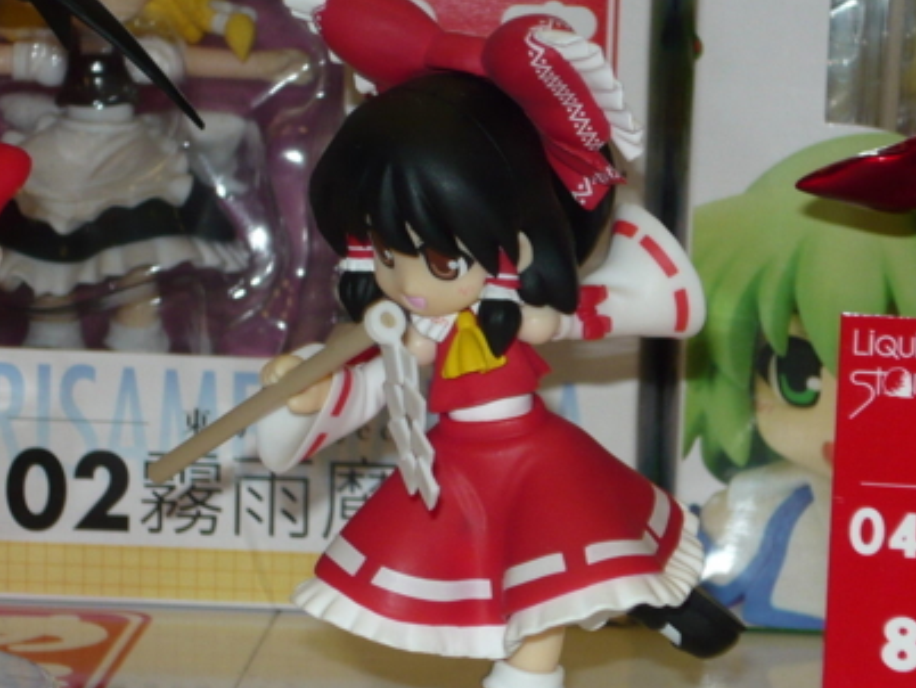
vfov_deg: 9.4
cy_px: 328
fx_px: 4183
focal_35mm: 158
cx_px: 492
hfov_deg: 12.5
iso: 100
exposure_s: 1/50
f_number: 4.6
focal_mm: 14.6
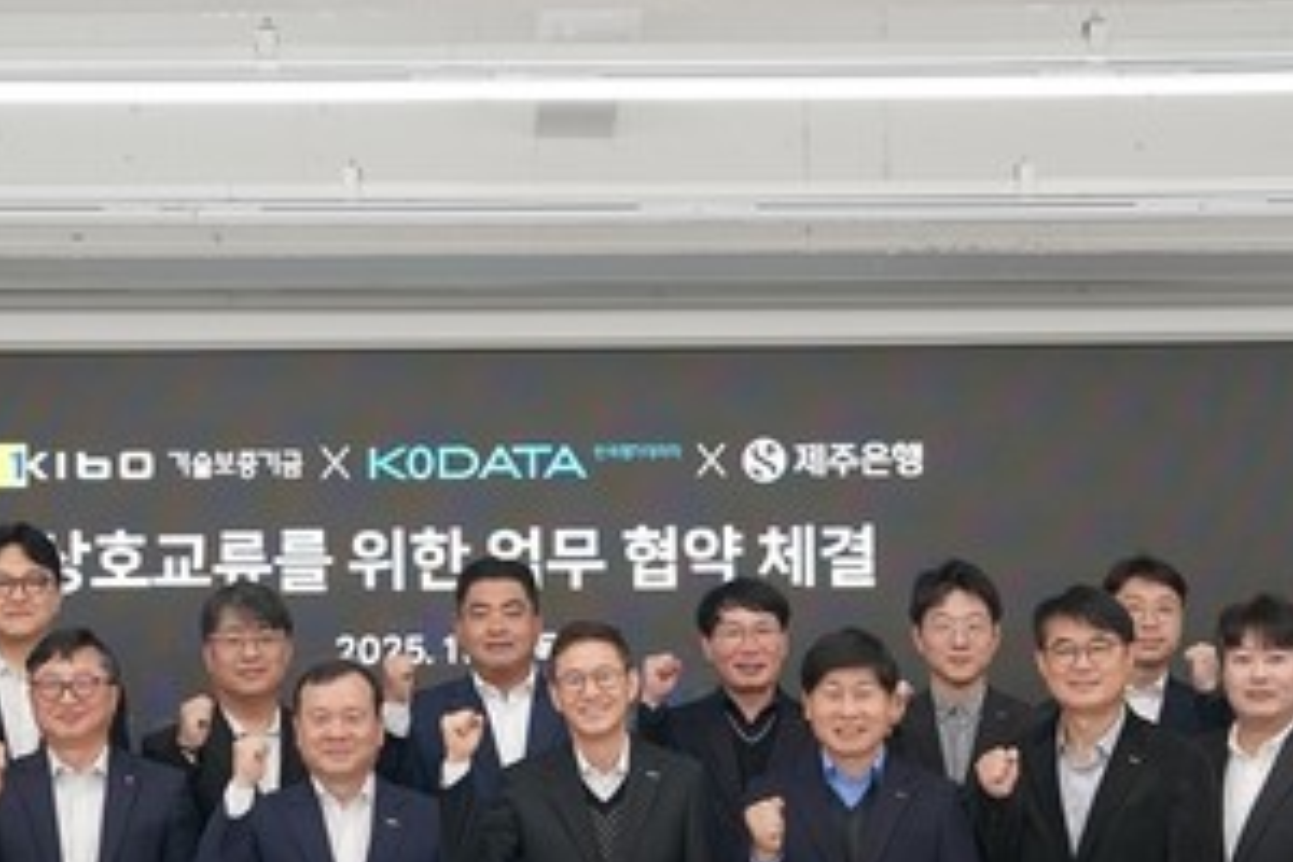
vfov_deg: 15.4
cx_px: 526
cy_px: 707
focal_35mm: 88
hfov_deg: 23.1
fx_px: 3160
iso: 1000
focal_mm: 44
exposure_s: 1/160
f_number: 4
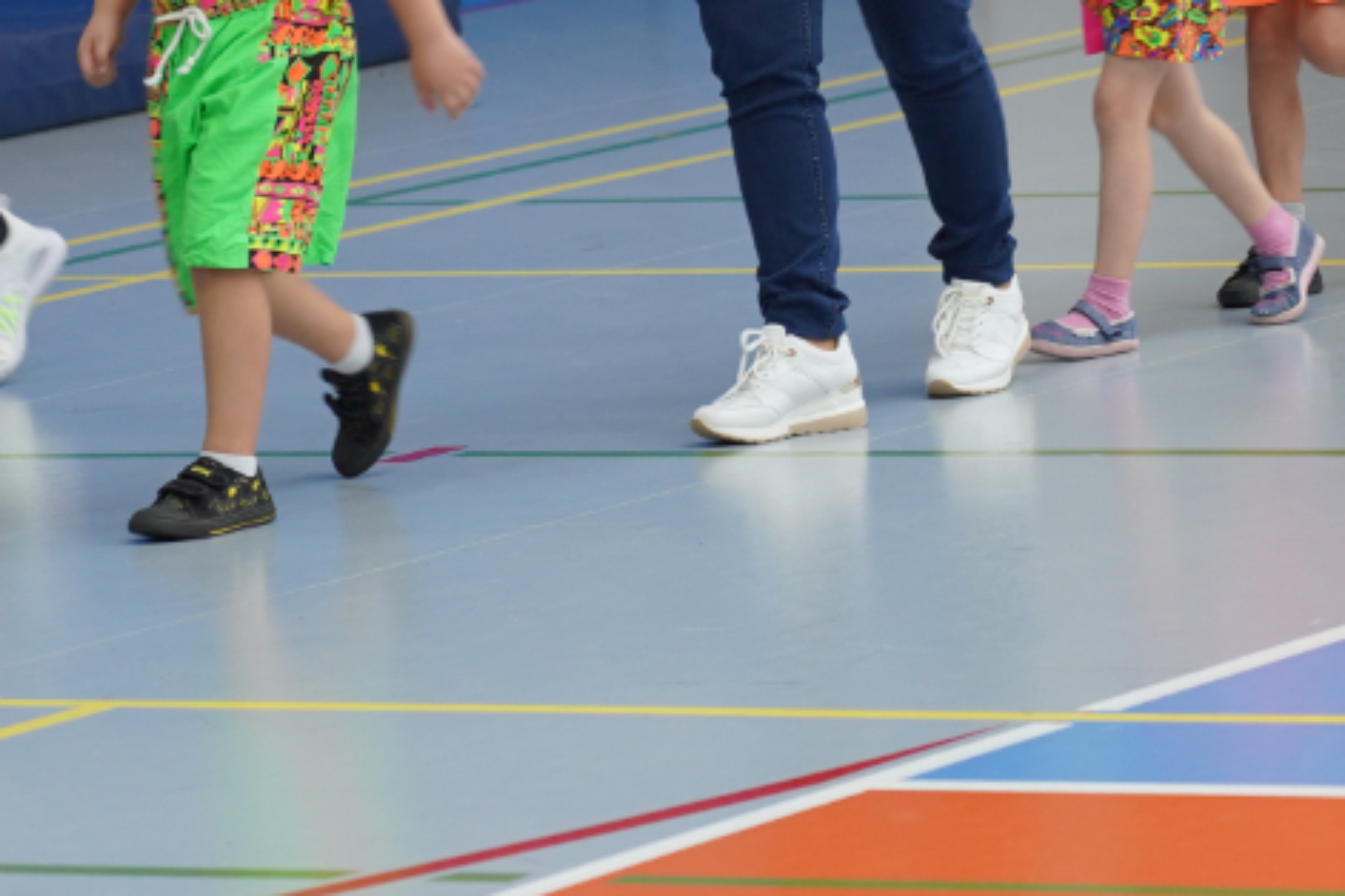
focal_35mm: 290
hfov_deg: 7.1
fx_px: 10834
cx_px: 543
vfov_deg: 4.7
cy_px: 50
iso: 800
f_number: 4
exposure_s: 1/160
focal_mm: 105
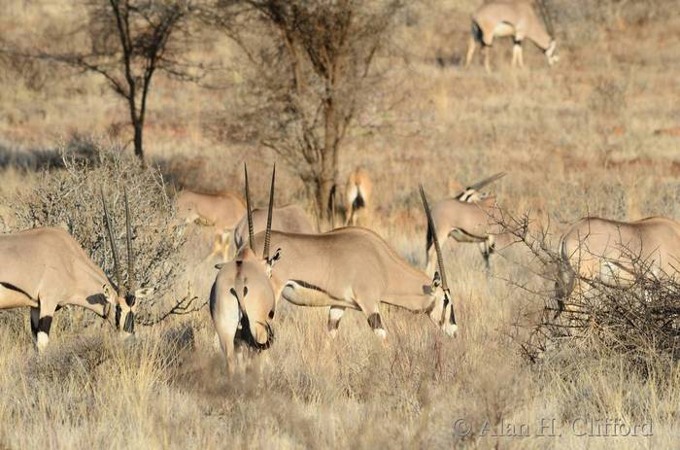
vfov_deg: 2.3
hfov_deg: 3.4
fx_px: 11305
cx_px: 340
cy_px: 225
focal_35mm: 600
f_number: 8
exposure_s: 1/400
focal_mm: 400
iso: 200
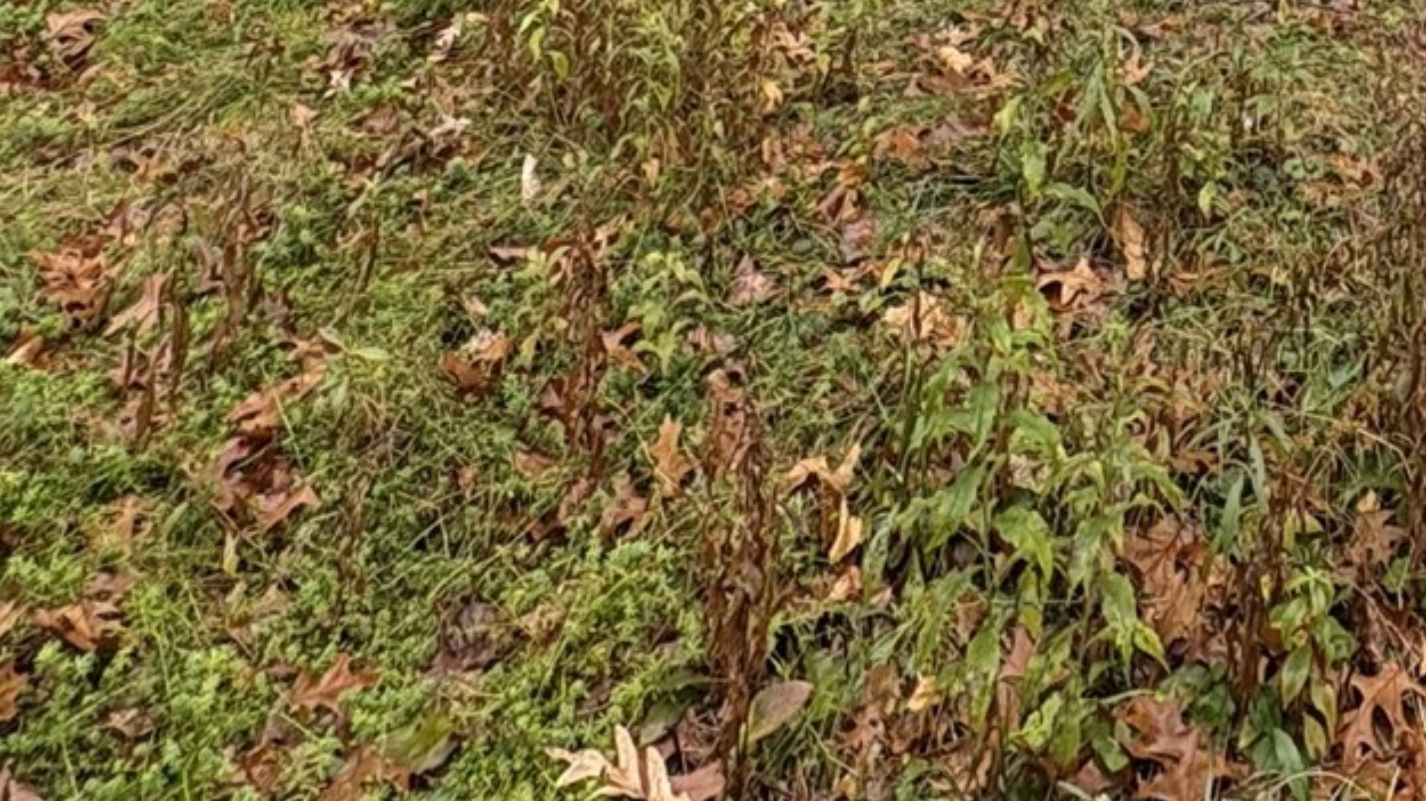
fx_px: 1890
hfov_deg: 37.6
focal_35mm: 50
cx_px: 1376
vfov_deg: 17.0
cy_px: -840
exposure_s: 1/169
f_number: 2.2
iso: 40
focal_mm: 2.22
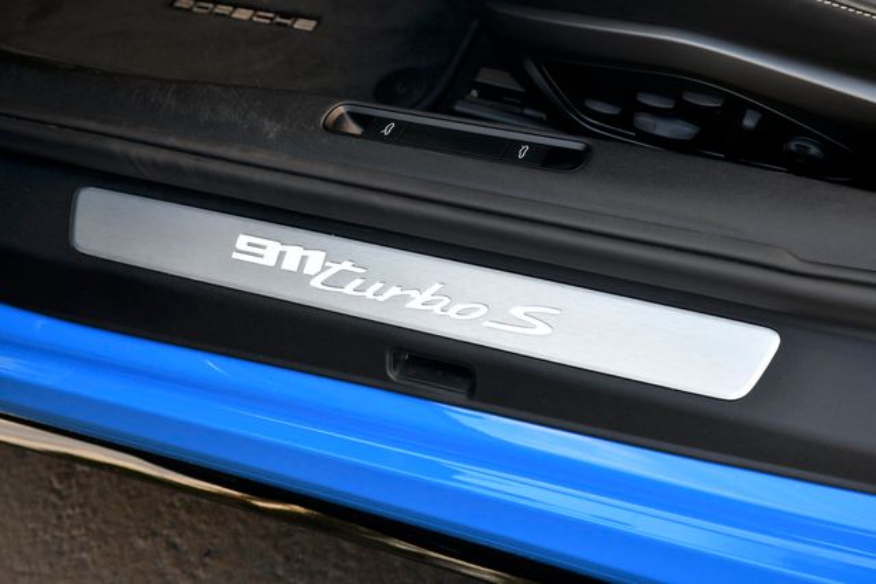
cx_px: 438
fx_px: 1704
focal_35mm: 70
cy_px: 292
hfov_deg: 28.8
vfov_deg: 19.5
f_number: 6.3
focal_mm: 70
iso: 400
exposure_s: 1/60
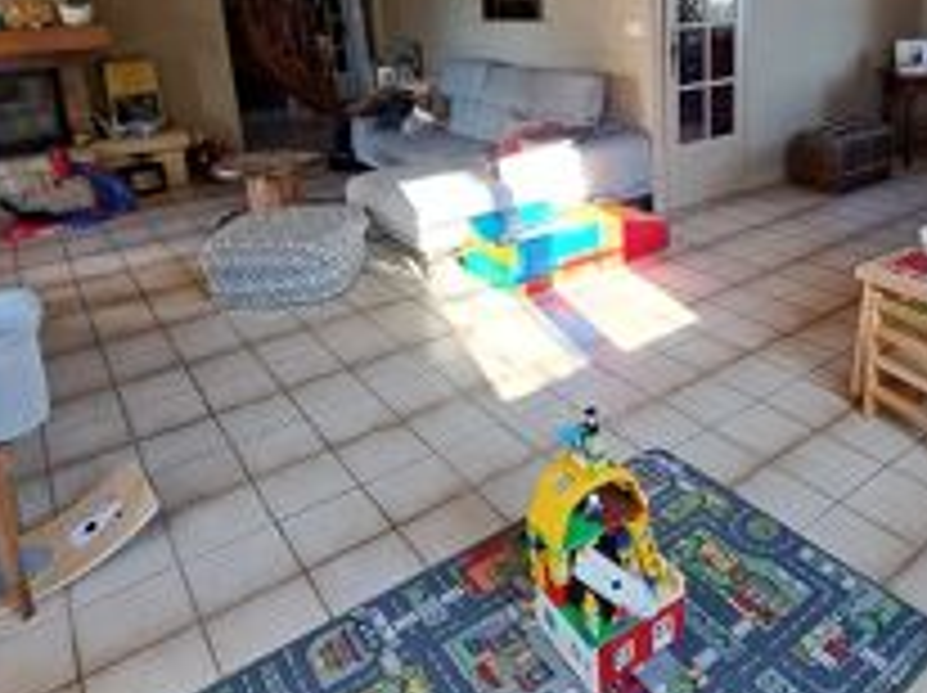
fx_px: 722
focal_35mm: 27
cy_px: 200
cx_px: 594
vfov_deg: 49.8
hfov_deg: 64.2
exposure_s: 1/50
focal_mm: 1.74
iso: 80
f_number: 2.2
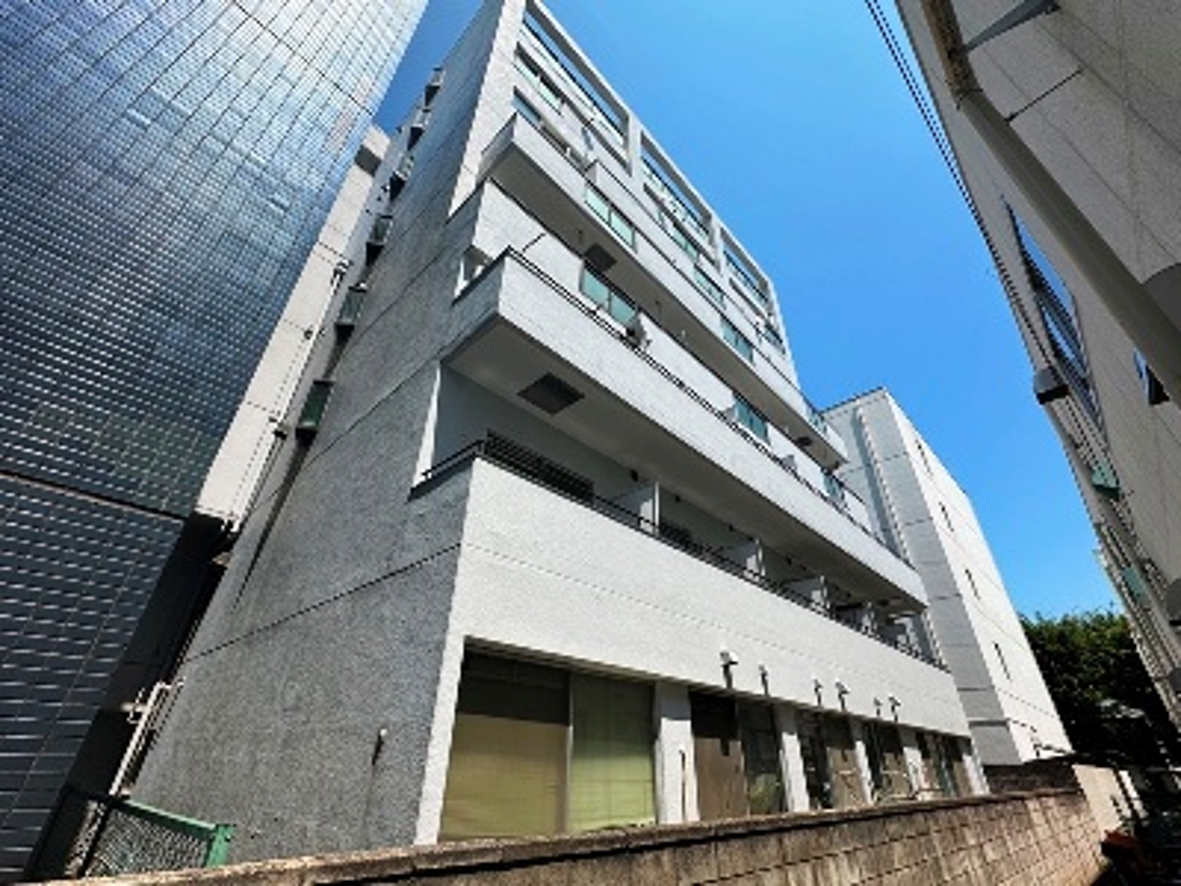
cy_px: 443
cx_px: 590
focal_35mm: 14
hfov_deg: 102.1
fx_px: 478
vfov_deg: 85.7
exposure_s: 1/2053
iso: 50
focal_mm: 2.22
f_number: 2.2
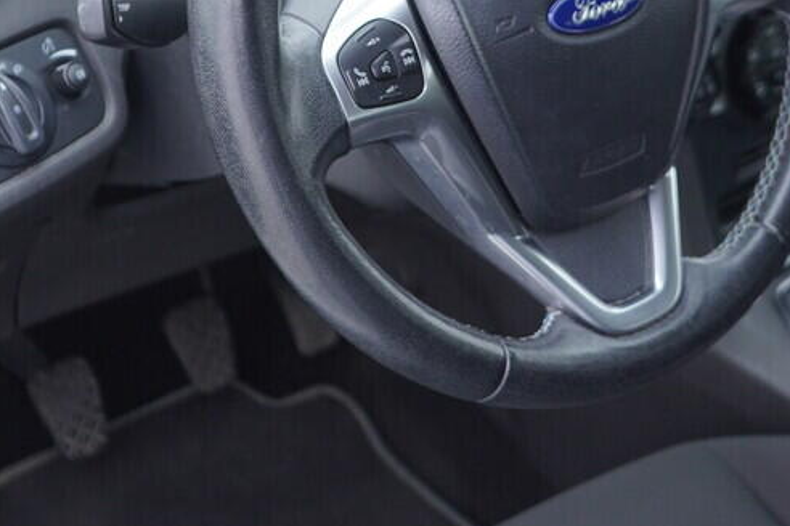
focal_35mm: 75
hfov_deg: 27.0
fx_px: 1646
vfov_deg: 17.8
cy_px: 7
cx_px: 458
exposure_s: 1/40
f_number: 2.8
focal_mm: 24
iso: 160
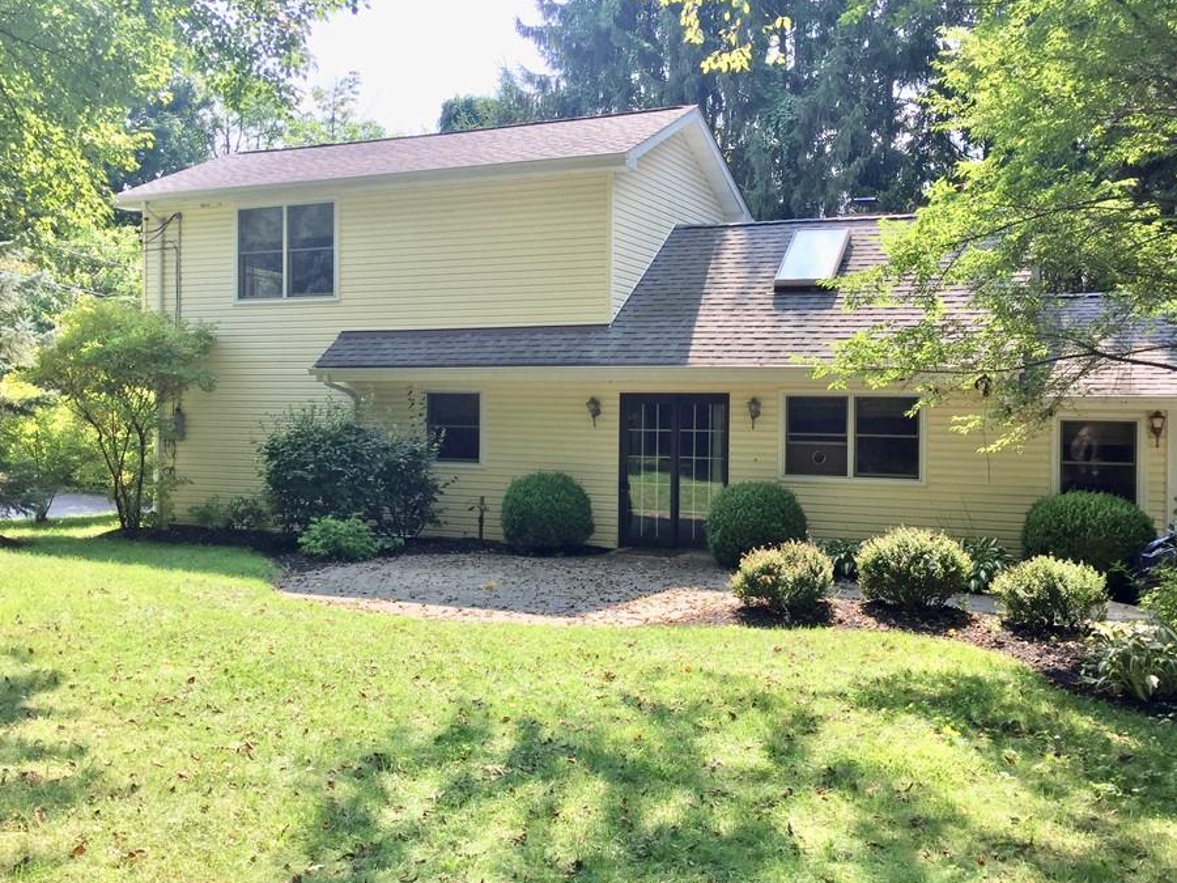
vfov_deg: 42.9
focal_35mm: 33
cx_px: 586
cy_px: 432
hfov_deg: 55.4
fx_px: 1122
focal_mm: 4.15
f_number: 2.2
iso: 32
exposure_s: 1/488
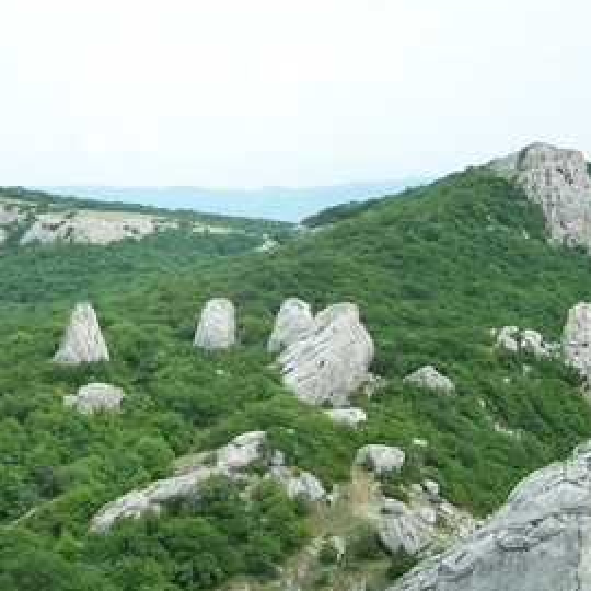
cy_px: 276
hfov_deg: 30.1
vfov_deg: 30.5
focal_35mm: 56
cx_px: 160
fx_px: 1082
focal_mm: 6.3
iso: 80
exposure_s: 1/800
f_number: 2.8
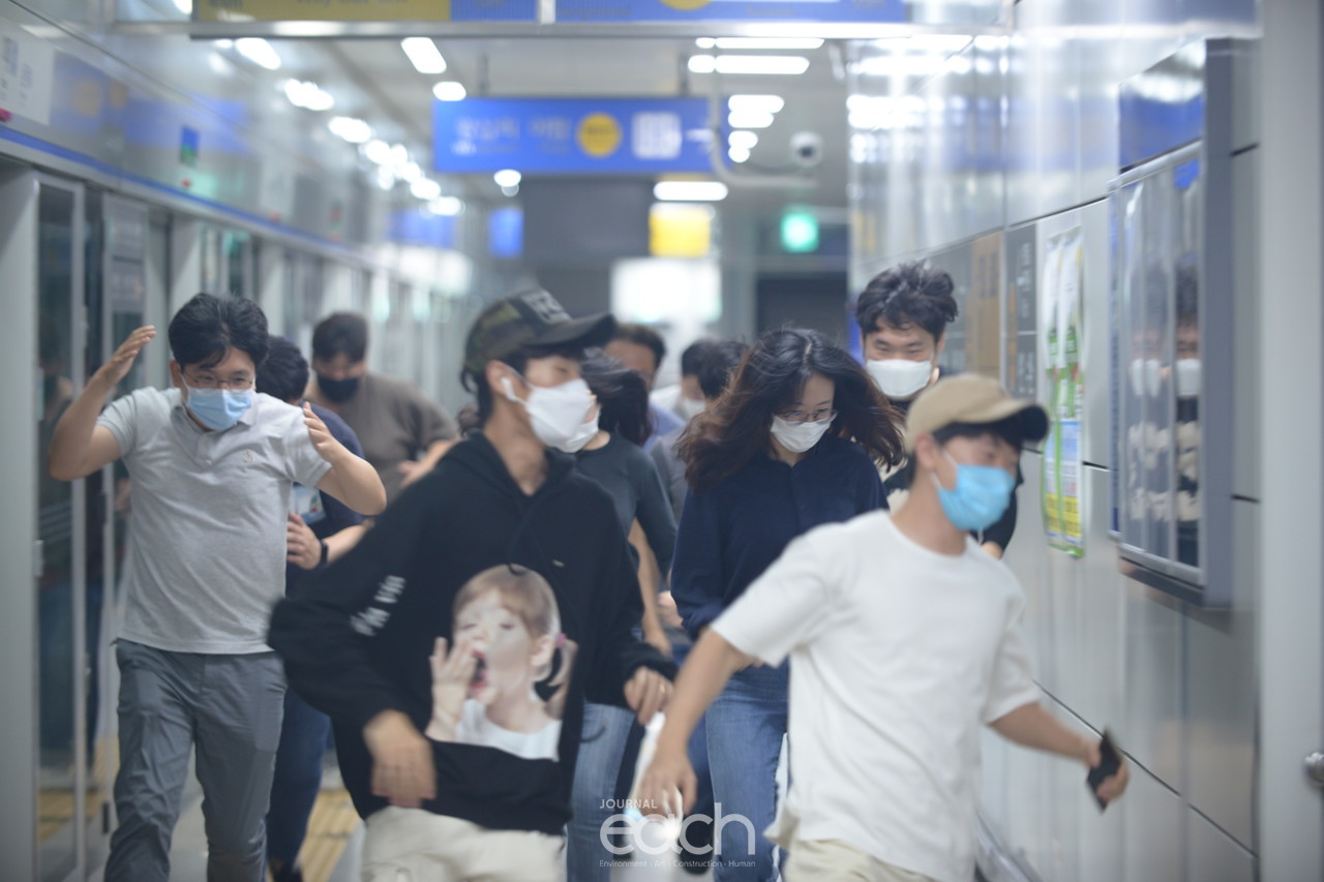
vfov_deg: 8.9
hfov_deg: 13.3
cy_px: 441
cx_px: 662
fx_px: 5699
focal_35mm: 155
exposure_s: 1/100
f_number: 2.8
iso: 800
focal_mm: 155
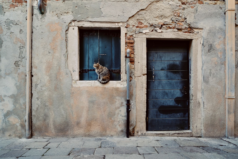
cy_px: 80
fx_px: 132
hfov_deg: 84.0
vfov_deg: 61.9
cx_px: 119
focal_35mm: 20
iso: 640
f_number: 2.8
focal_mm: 13
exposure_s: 1/420
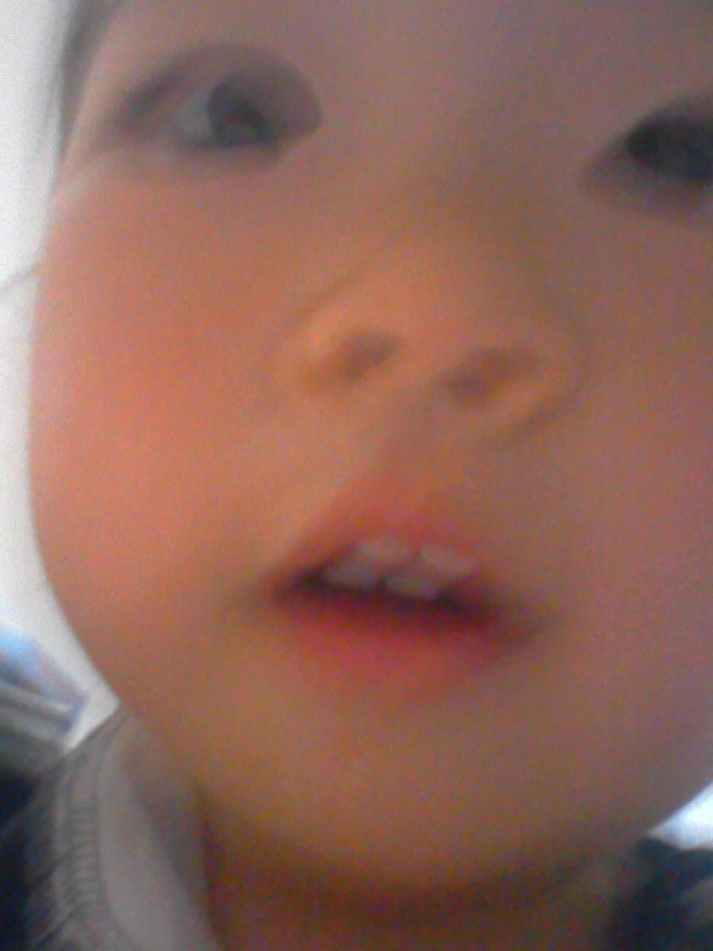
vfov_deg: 61.7
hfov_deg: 48.2
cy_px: 476
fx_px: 796
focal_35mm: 29
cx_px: 356
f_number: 2.8
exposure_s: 1/7.81
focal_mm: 1.5
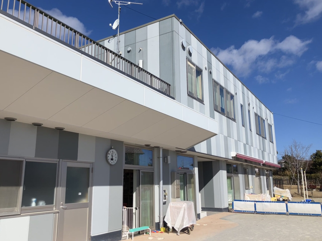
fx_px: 260
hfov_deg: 63.4
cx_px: 161
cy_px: 120
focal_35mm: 28
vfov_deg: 49.7
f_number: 1.8
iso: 32
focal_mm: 3.99
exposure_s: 1/4425
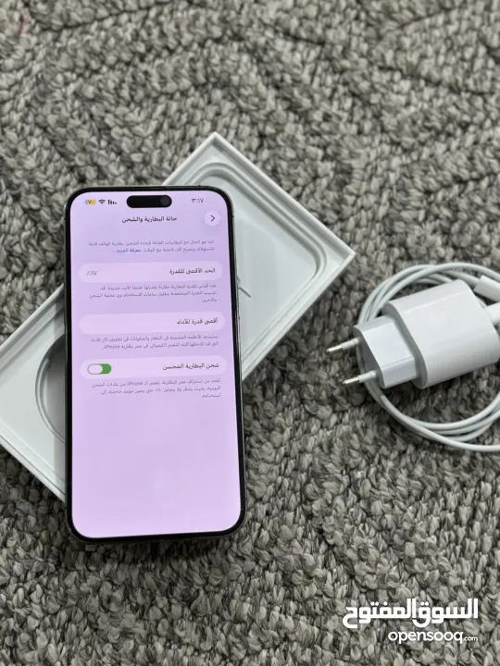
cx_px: 250
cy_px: 333
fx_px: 924
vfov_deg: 39.7
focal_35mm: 48
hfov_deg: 30.3
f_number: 1.78
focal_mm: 6.86
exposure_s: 1/50
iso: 64
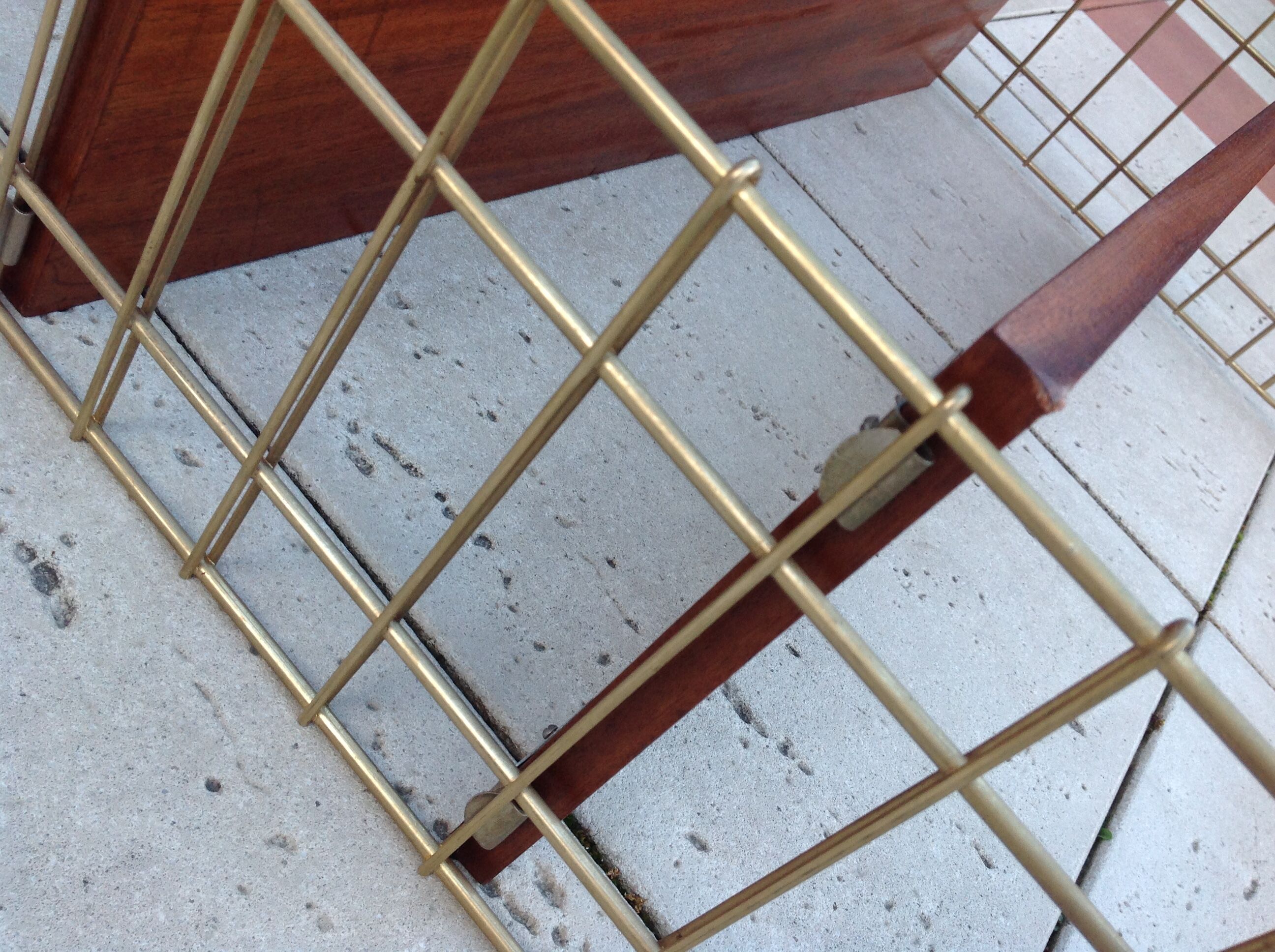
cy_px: 476
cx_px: 638
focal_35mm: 35
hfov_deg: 52.7
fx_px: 1287
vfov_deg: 40.6
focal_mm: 4.28
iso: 64
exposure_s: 1/60
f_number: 2.4
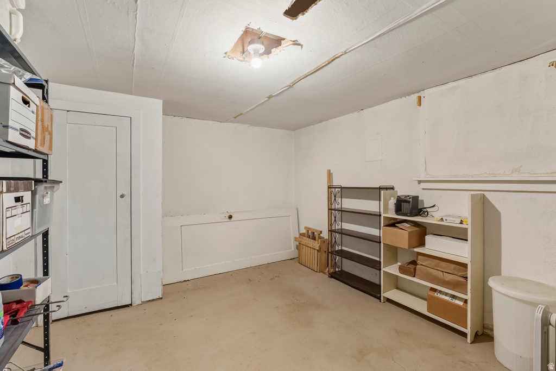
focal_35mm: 16
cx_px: 278
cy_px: 186
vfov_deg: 73.8
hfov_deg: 96.7
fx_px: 247
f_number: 5
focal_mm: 16
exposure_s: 1/25
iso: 100
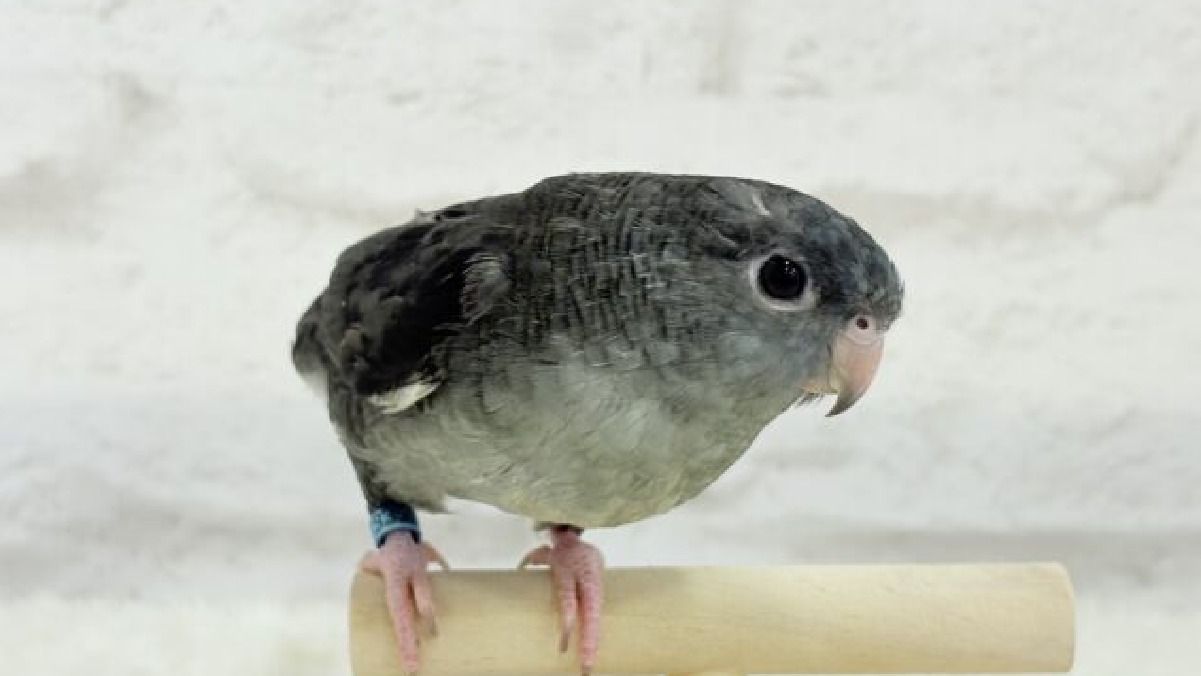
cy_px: 370
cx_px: 599
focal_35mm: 57
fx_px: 1816
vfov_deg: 21.1
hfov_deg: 36.6
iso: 100
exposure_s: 1/100
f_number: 1.6
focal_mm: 5.96
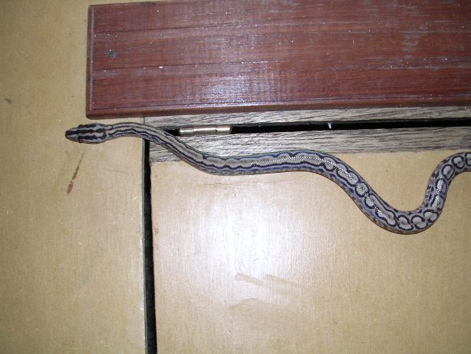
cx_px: 236
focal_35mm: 38
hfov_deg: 49.0
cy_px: 177
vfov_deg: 37.7
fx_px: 517
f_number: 2.8
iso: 100
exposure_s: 1/60.1
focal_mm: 5.8
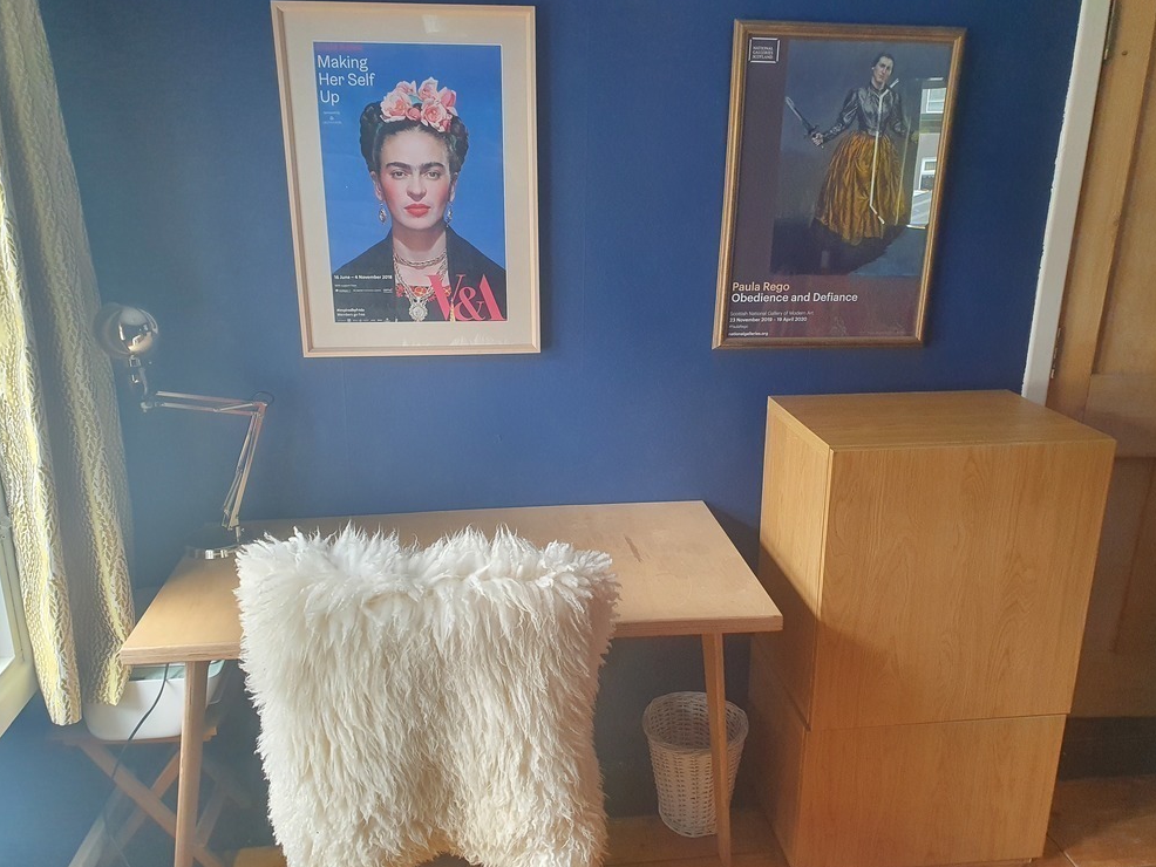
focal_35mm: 27
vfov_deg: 51.4
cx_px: 578
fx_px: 902
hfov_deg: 65.3
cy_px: 444
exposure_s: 1/120
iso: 320
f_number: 2.4
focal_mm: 4.32
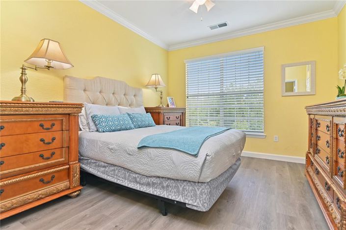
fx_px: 173
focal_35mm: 18
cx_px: 173
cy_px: 115
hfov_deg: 90.1
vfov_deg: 67.2
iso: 400
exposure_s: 1/13
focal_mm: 18
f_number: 8
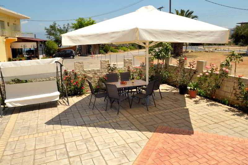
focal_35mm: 27
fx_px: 186
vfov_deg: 47.8
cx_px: 124
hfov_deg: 67.5
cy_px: 82
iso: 250
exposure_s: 1/250
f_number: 11
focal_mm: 18
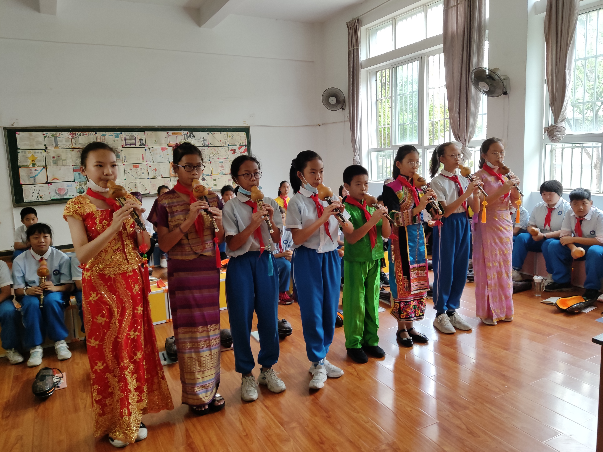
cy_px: 223
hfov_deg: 67.3
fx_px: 453
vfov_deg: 53.1
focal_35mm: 26
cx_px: 308
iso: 137
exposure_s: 1/50
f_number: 1.79
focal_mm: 4.71
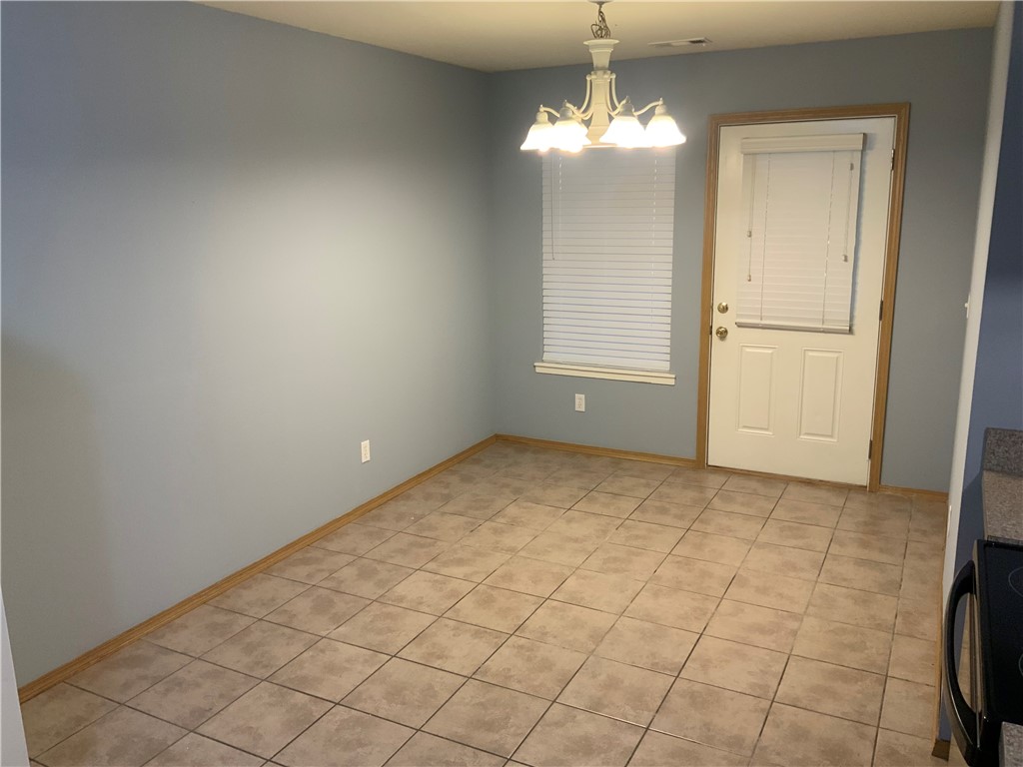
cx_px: 512
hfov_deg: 61.7
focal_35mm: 29
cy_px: 384
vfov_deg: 48.2
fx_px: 857
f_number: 1.8
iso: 80
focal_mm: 3
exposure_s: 1/60
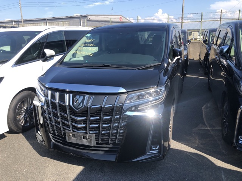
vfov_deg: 49.7
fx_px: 196
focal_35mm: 28
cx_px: 121
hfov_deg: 63.4
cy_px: 90
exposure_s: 1/813
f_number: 1.8
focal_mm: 3.99
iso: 20
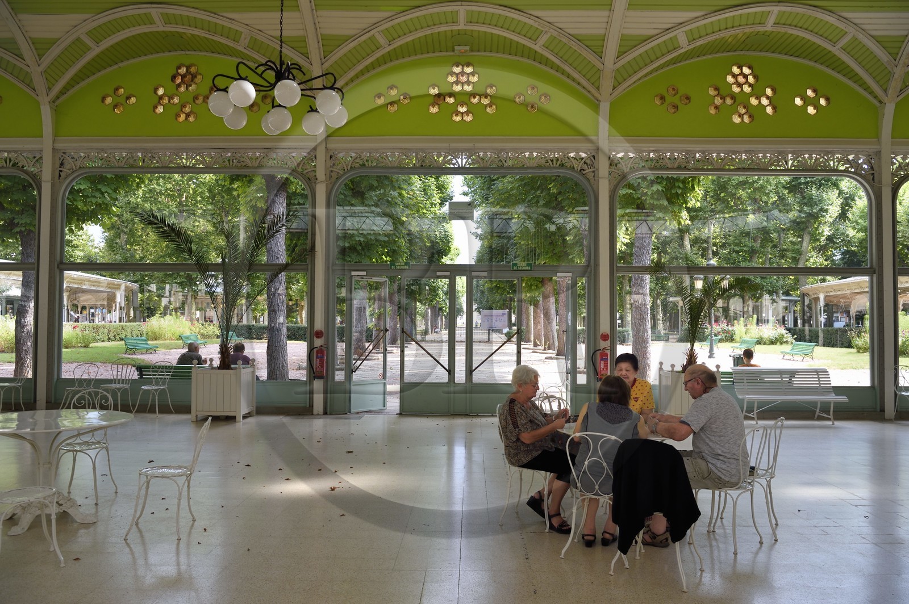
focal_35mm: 29
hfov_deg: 63.7
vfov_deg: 44.9
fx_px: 732
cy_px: 302
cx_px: 454
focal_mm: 29
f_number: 8
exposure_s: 1/60
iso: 200
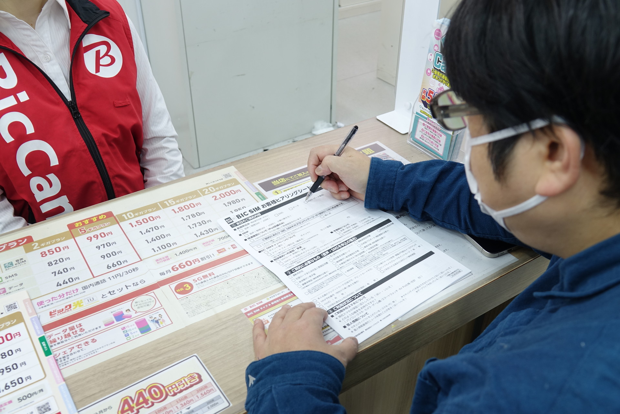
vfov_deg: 38.9
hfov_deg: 55.8
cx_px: 310
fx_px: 586
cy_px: 207
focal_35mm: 34
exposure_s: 1/40
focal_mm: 12.33
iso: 125
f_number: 2.8
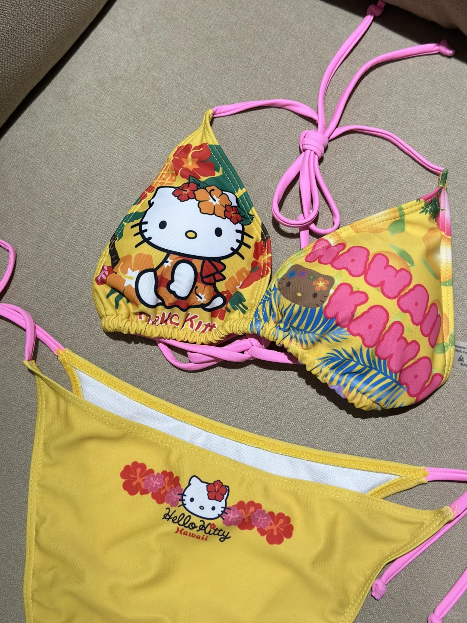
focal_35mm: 48
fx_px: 863
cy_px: 312
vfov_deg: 39.7
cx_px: 234
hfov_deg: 30.3
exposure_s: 1/100
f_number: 1.78
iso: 80
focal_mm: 6.86
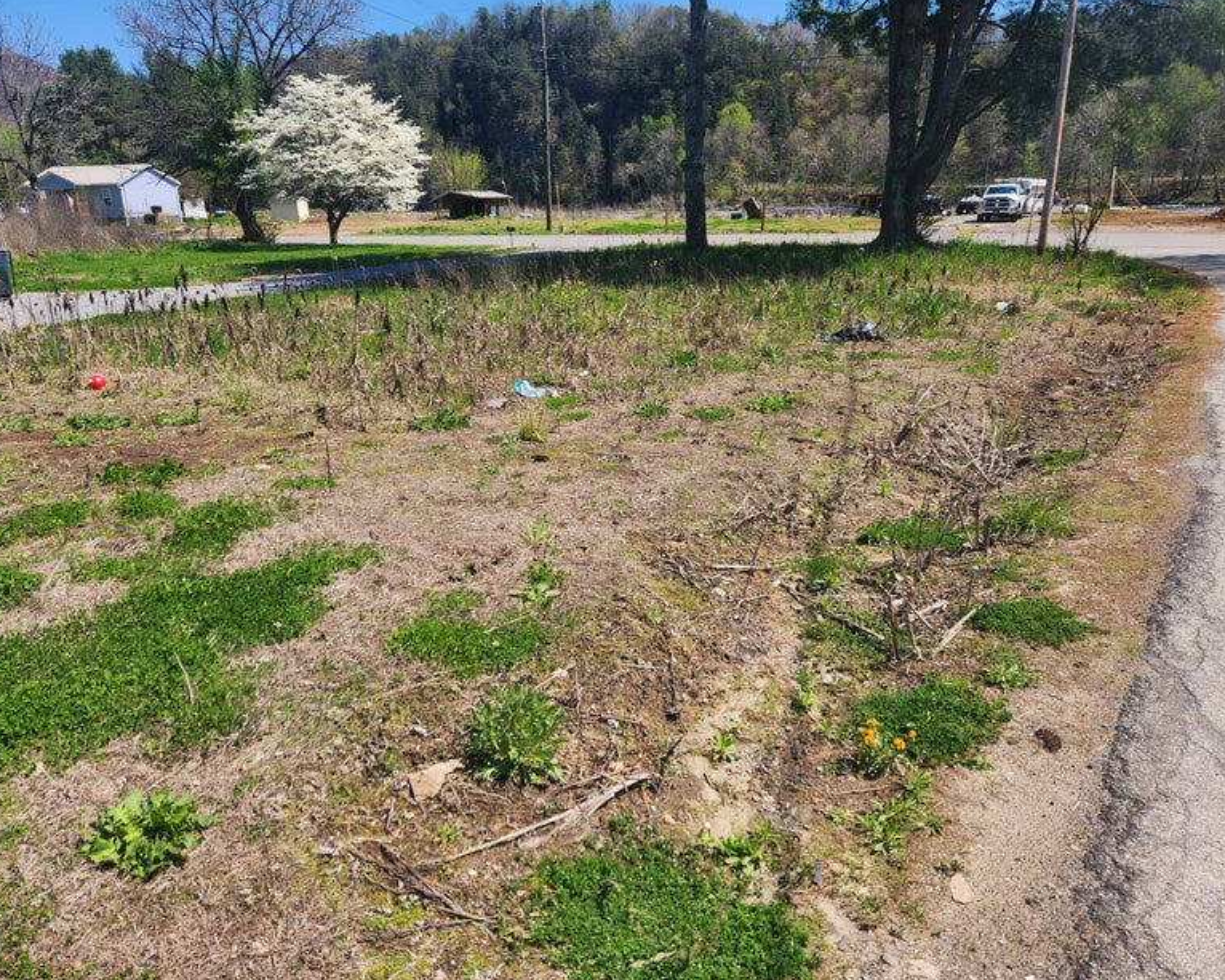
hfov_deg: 68.0
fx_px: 906
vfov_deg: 56.8
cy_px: 475
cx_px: 557
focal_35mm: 25
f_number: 1.8
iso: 20
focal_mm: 5.4
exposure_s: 1/1123
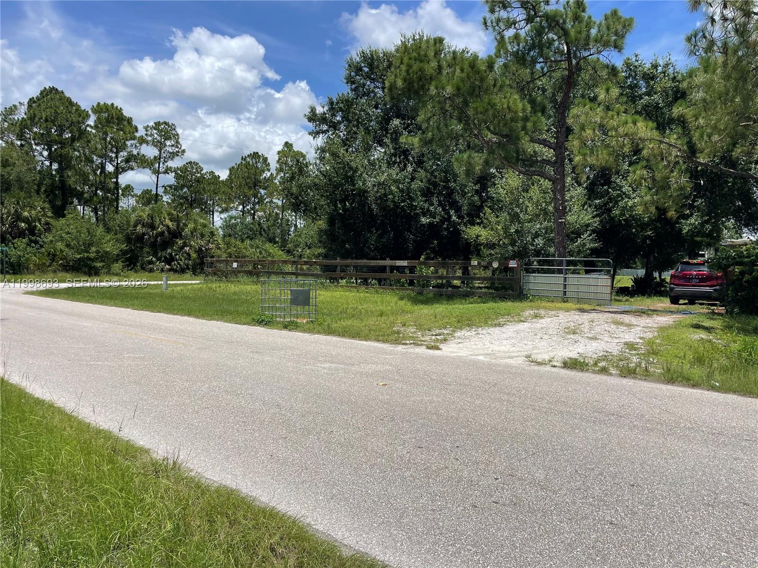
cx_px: 379
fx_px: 569
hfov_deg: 67.3
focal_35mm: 26
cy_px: 284
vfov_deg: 53.1
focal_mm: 4.2
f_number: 1.6
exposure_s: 1/4831
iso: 32
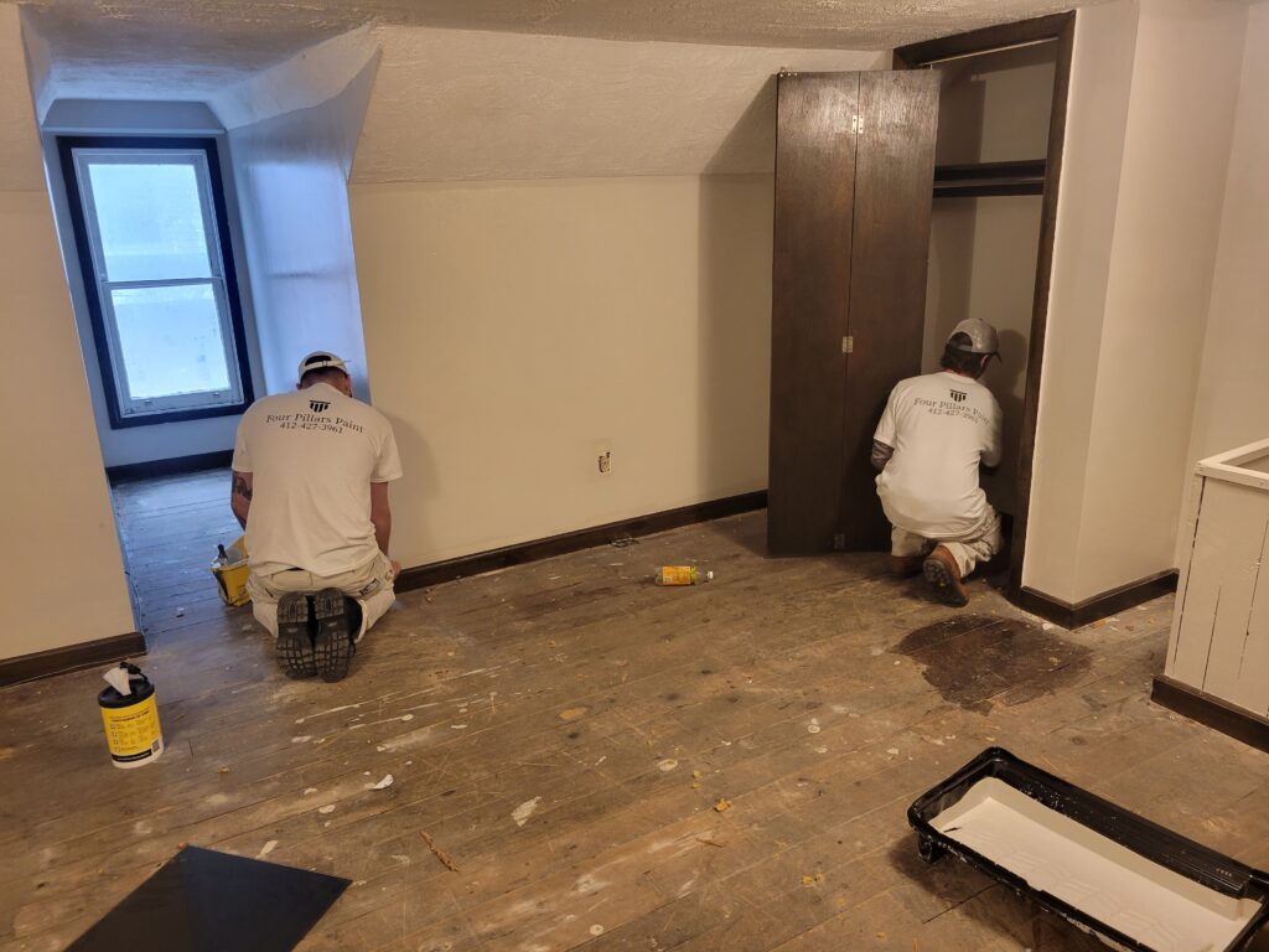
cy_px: 476
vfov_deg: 53.1
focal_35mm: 26
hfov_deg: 67.3
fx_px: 953
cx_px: 634
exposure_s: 1/40
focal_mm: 5.4
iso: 160
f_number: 1.8
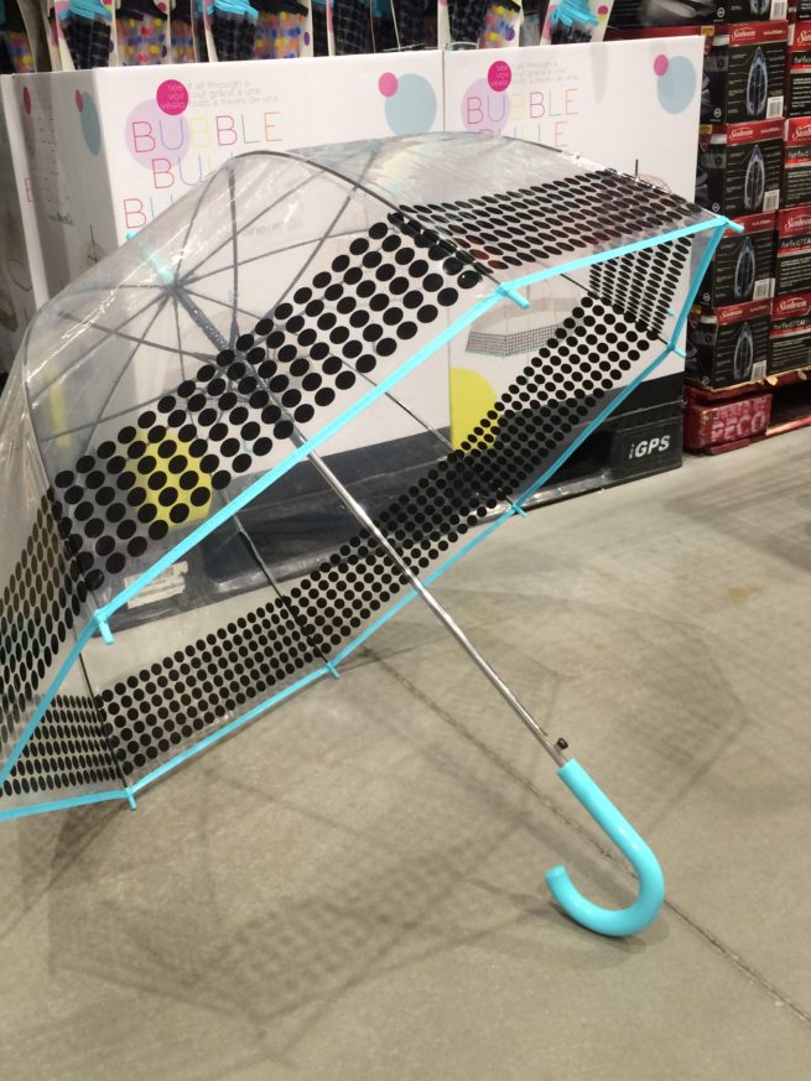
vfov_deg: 53.7
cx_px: 345
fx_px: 1062
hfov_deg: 41.7
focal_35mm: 34
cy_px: 457
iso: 100
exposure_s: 1/33
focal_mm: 4.15
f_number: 2.2
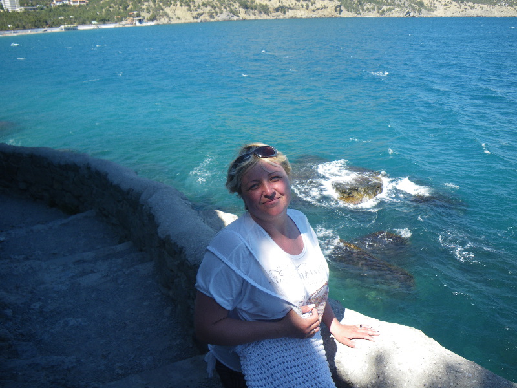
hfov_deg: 63.4
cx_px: 258
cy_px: 194
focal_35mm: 28
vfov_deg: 49.7
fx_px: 418
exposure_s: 1/160
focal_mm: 5
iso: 50
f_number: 4.2
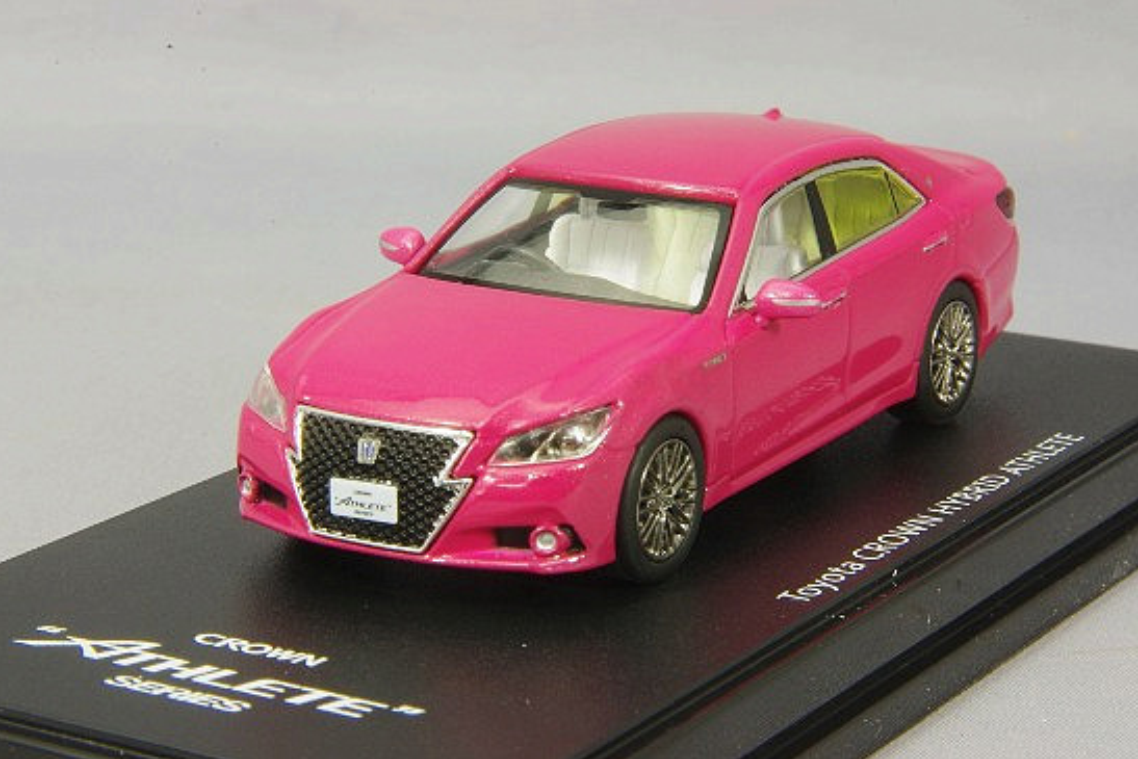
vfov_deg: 10.5
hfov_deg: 15.6
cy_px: 342
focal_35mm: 131
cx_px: 607
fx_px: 4142
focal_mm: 75
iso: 400
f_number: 32
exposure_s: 1
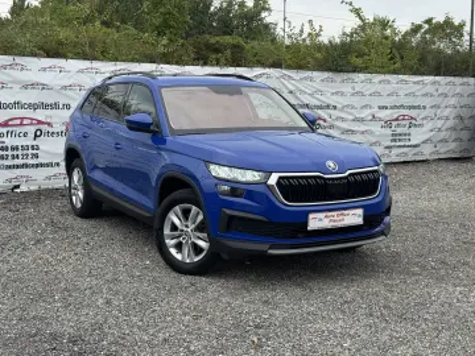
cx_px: 238
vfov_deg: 30.3
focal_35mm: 48
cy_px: 178
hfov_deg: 39.7
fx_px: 659
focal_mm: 6.76
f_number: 1.78
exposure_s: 1/1724
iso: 64
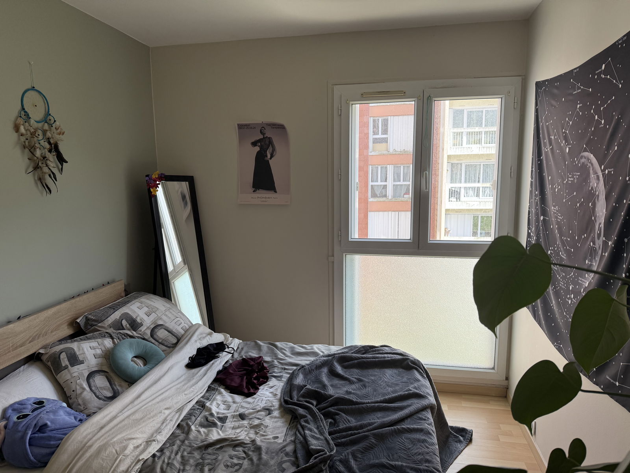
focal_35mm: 24
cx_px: 315
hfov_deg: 71.6
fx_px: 437
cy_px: 236
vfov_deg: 56.8
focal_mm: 6.76
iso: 80
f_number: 1.78
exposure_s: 1/344
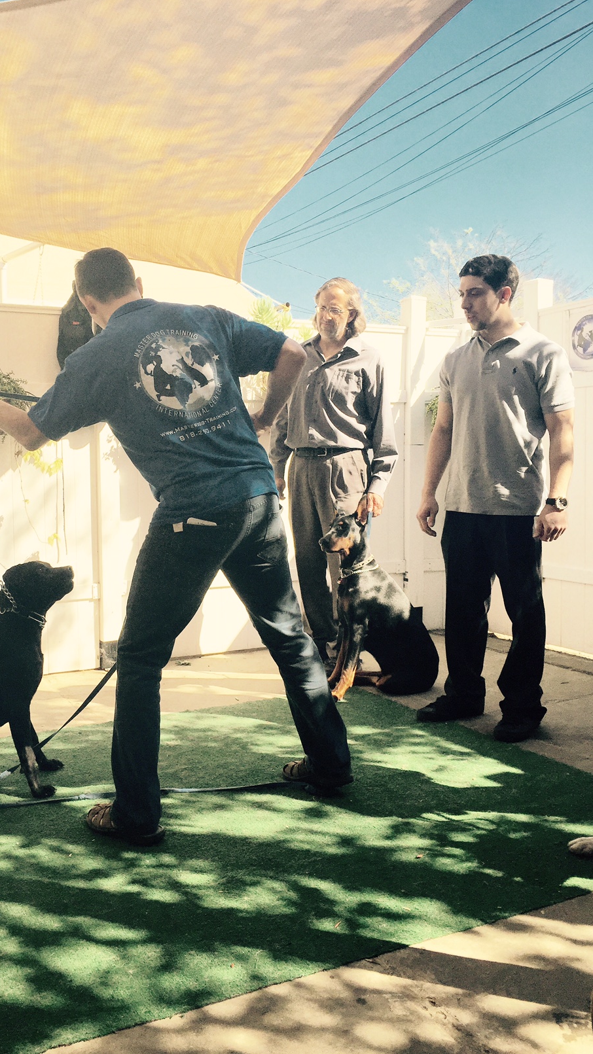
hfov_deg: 36.3
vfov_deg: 61.0
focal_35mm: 32
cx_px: 198
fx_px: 895
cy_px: 529
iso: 32
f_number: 2.2
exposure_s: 1/1647
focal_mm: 4.15
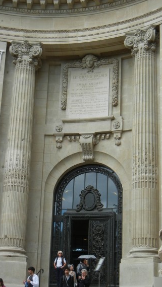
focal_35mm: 66
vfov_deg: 31.8
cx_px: 68
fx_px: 504
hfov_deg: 18.3
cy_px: 175
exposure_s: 1/232
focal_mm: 8.1
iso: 160
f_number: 3.8
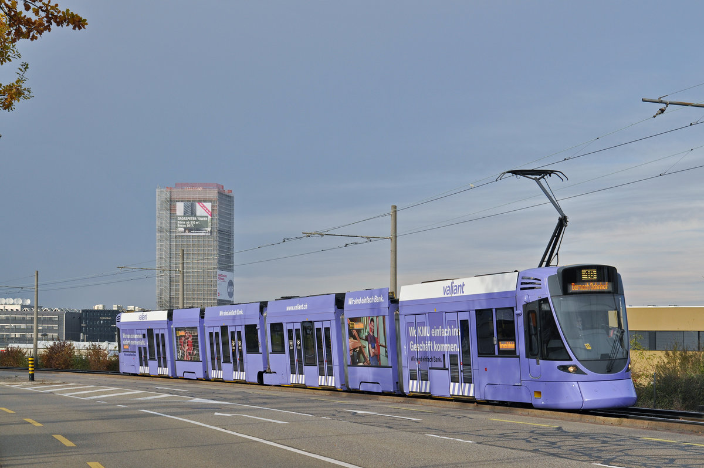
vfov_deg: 21.5
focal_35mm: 63
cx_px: 352
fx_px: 1230
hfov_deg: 31.9
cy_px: 234
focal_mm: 42
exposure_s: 1/800
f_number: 5.6
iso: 250
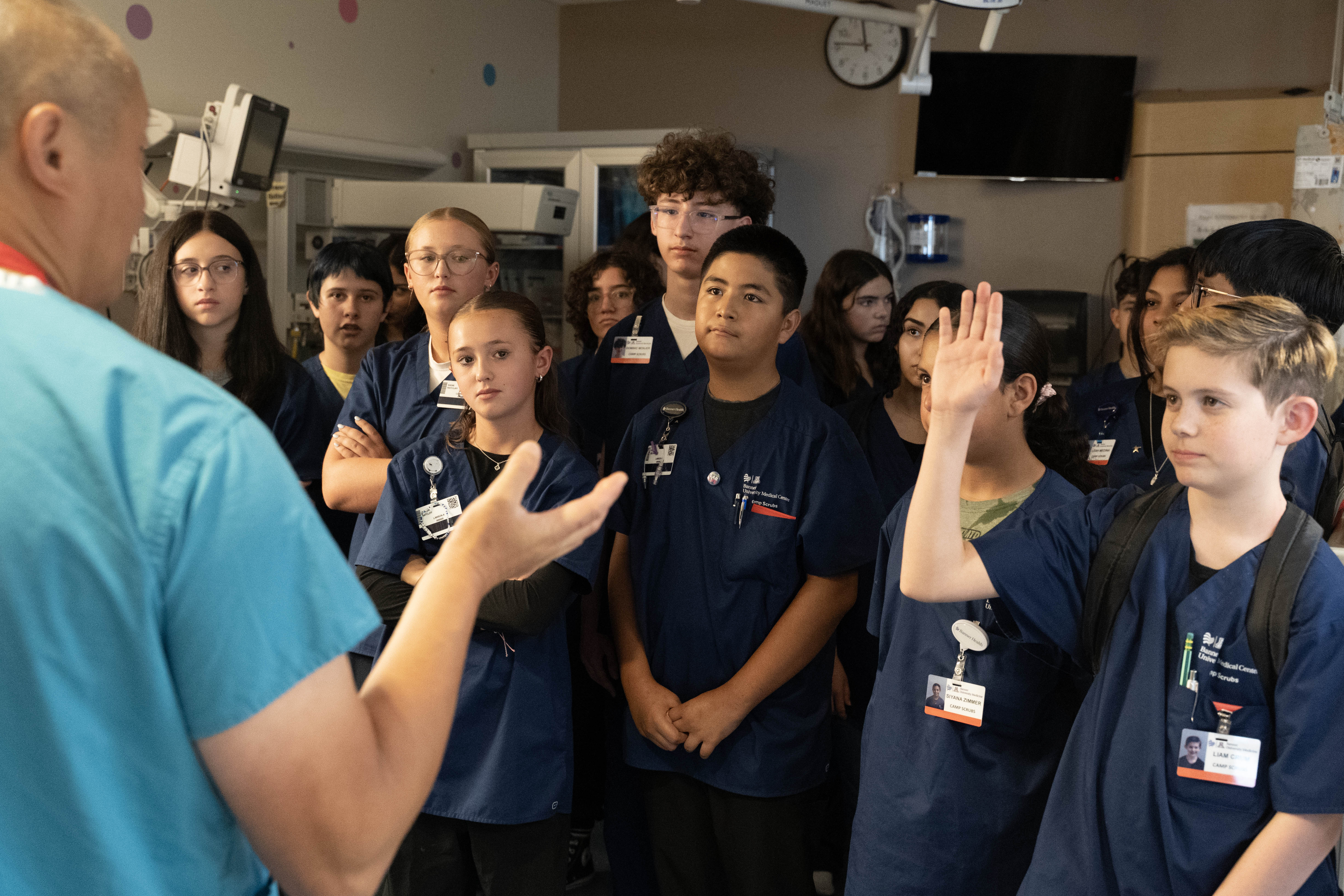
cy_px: 457
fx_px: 1509
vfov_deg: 33.1
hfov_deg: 48.0
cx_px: 676
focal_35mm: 40
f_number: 4
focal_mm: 39.4
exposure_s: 1/160
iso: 8000
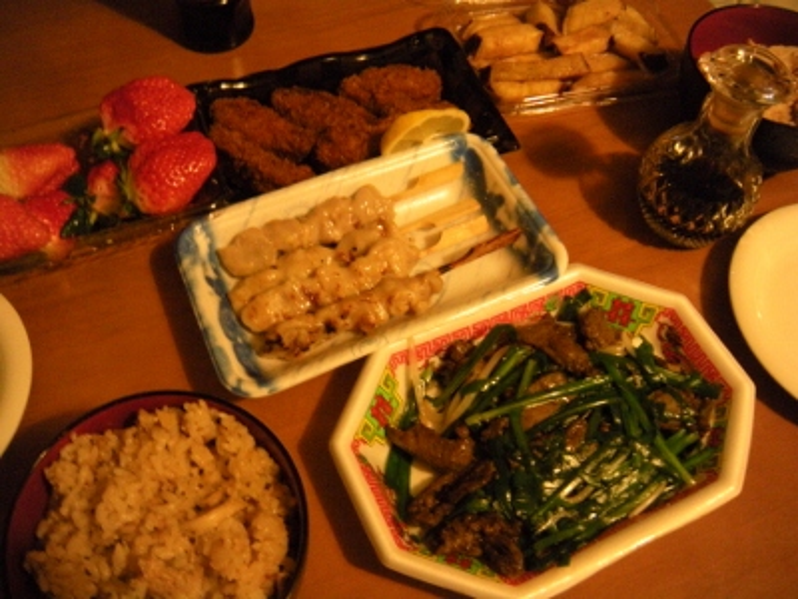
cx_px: 399
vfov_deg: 40.7
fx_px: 807
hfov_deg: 52.6
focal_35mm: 35
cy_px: 300
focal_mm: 5.9
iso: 400
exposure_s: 1/13.6
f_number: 3.8
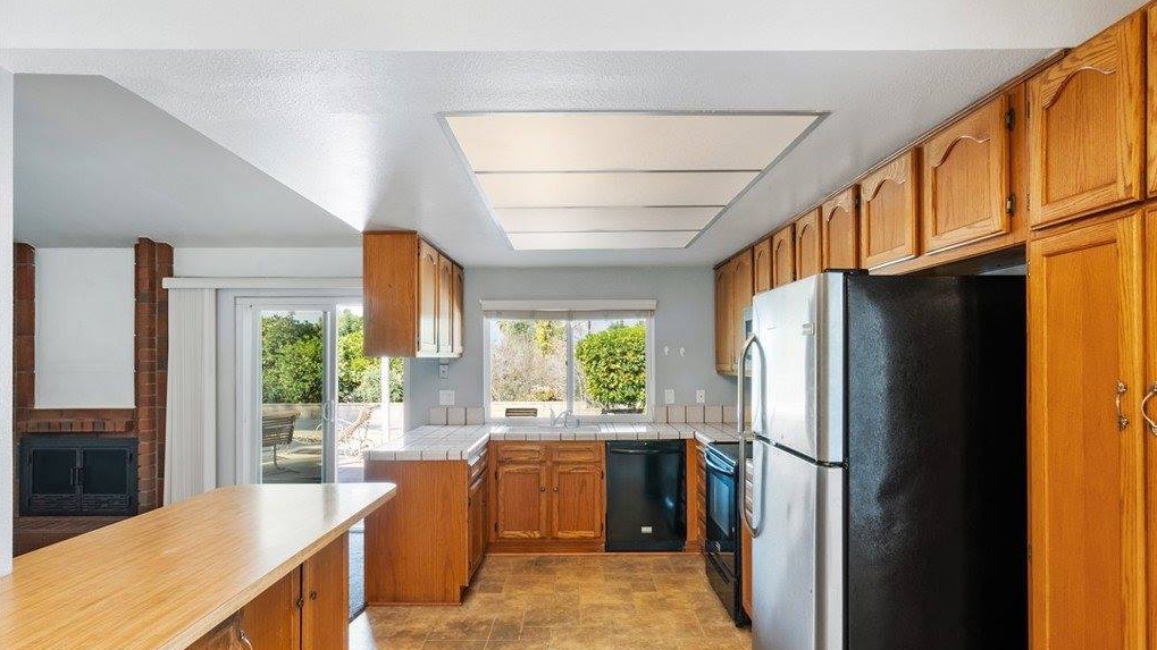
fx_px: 614
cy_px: 353
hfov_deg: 86.6
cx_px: 577
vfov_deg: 55.8
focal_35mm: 20
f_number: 20
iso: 100
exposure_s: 6
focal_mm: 19
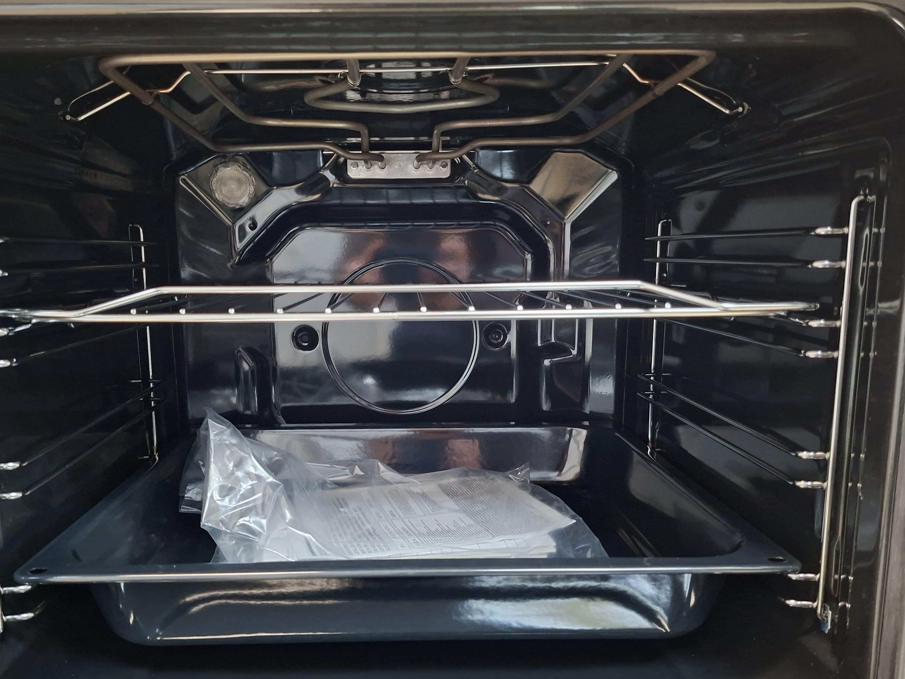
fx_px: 732
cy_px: 395
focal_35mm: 28
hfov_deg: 63.2
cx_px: 394
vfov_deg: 49.5
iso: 800
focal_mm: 5.54
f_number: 1.8
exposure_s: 1/25
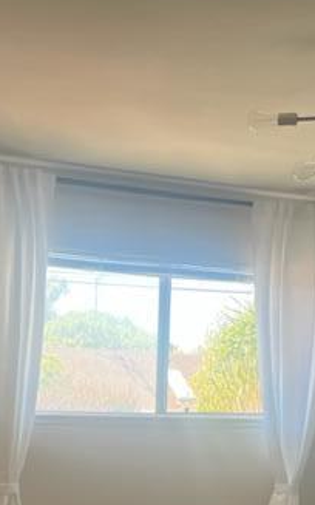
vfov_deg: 35.0
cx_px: 171
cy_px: 471
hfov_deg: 23.9
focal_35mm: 54
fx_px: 743
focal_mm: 5.1
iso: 64
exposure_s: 1/120
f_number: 1.6
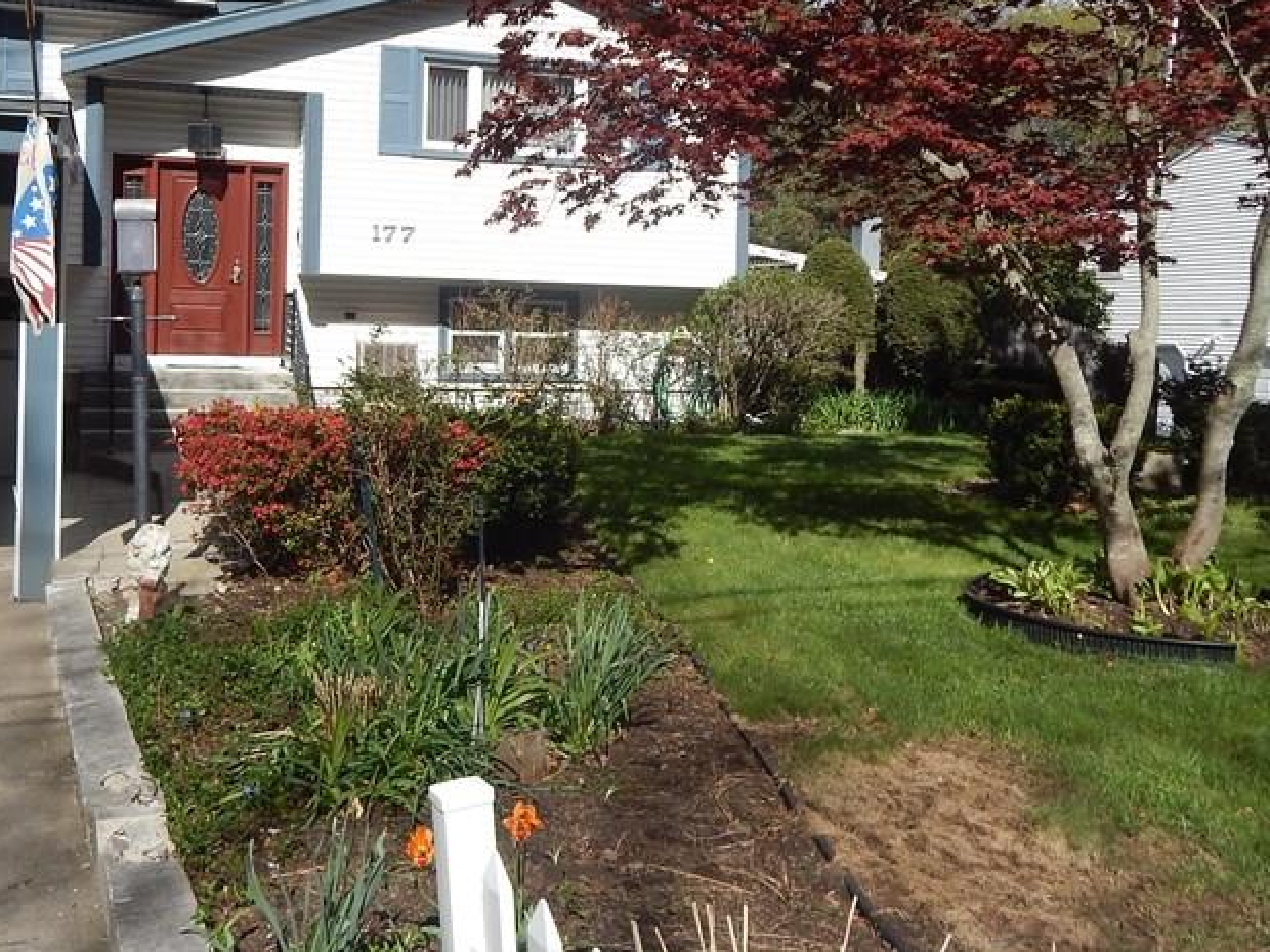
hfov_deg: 48.8
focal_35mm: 38
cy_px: 348
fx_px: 1394
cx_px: 549
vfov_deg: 37.5
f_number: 6
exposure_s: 1/500
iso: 125
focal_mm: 4
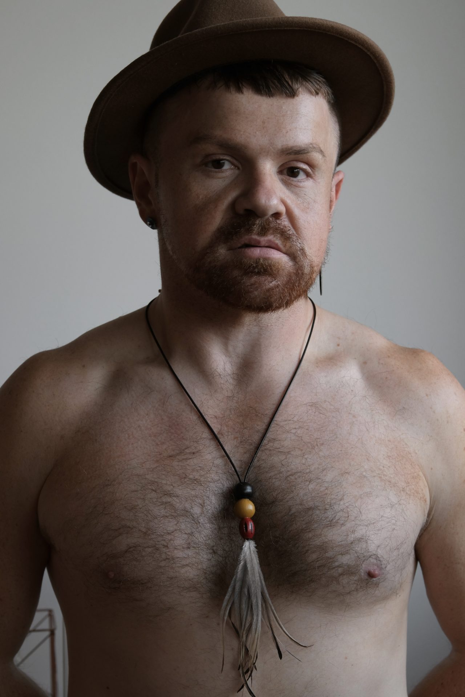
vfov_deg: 27.0
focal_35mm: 75
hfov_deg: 18.2
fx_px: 1453
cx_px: 232
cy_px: 348
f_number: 5
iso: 800
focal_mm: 50
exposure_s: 1/100
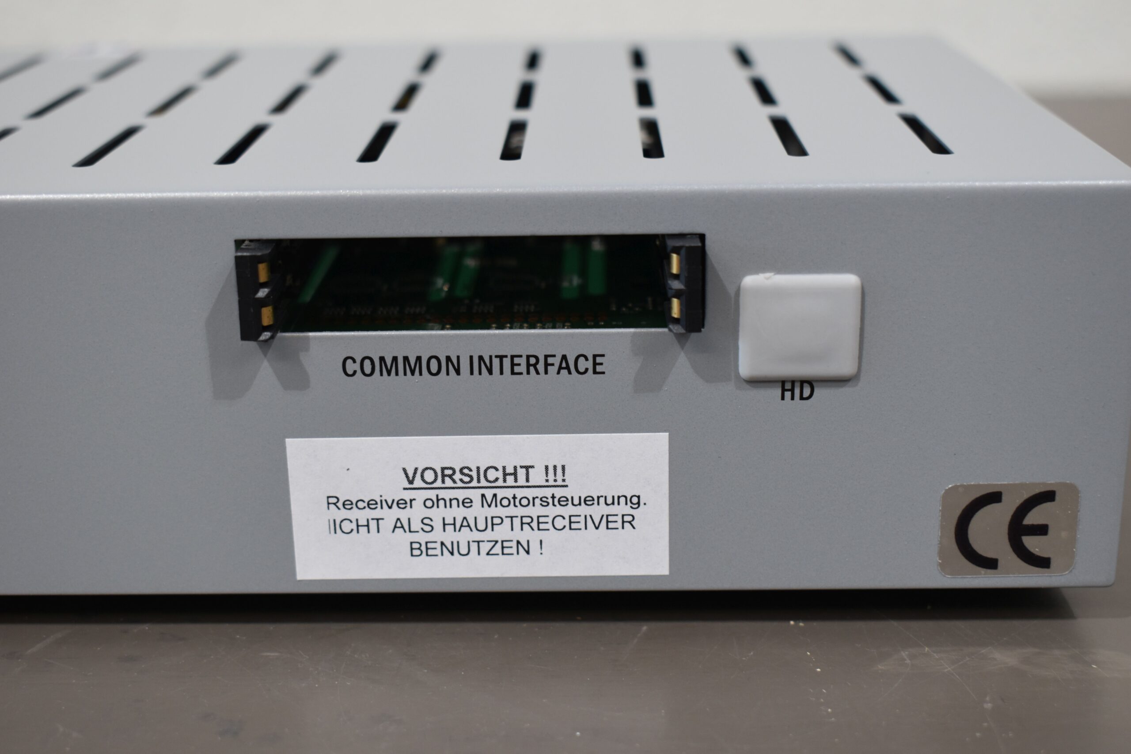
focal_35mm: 52
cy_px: 377
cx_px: 566
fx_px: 1649
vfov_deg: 25.8
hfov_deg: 37.8
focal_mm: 35
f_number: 5.6
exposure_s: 1/60
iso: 400
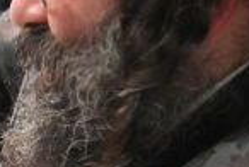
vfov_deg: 8.2
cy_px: 33
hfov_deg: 11.3
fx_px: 1164
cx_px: -206
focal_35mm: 168
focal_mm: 24
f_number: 4
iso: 1250
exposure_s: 1/125
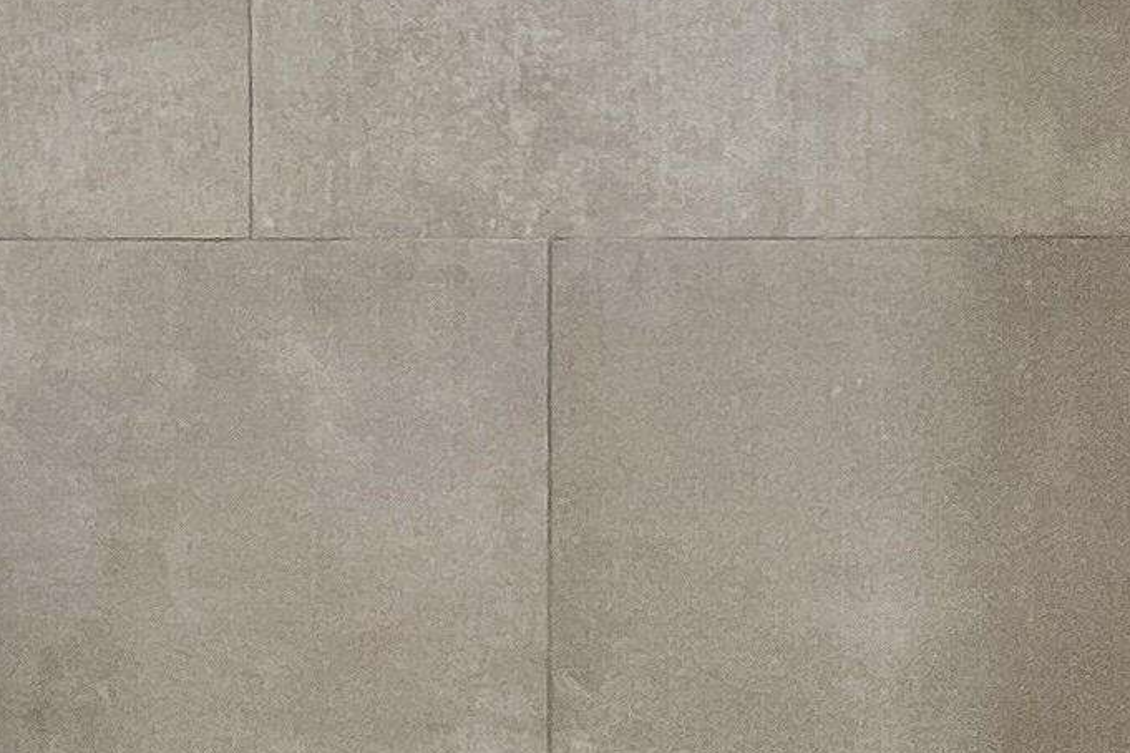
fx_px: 2511
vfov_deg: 16.6
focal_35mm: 80
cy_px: -63
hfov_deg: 22.6
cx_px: -355
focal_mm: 1.57
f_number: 1.8
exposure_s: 1/120
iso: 50
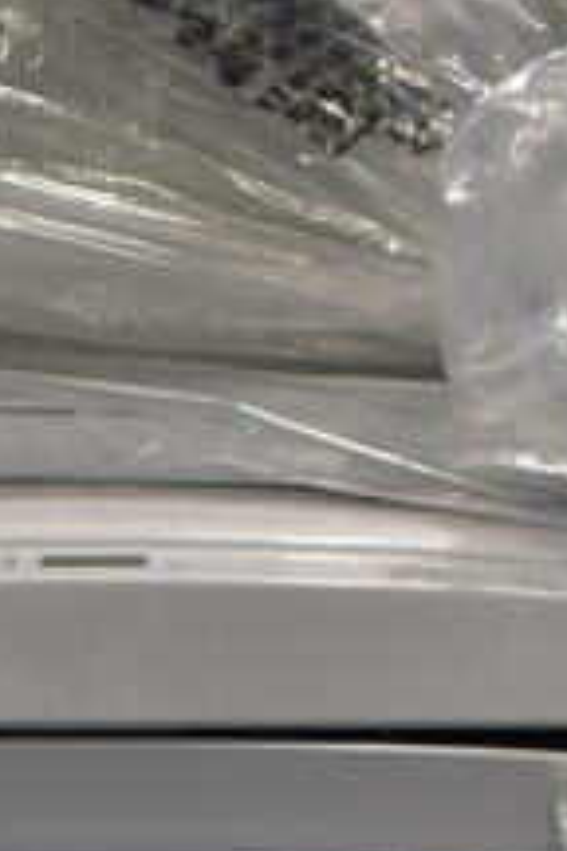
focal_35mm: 114
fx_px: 2693
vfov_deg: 16.3
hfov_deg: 12.0
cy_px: 1286
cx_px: 110
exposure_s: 1/30
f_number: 3.5
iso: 110
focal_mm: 18
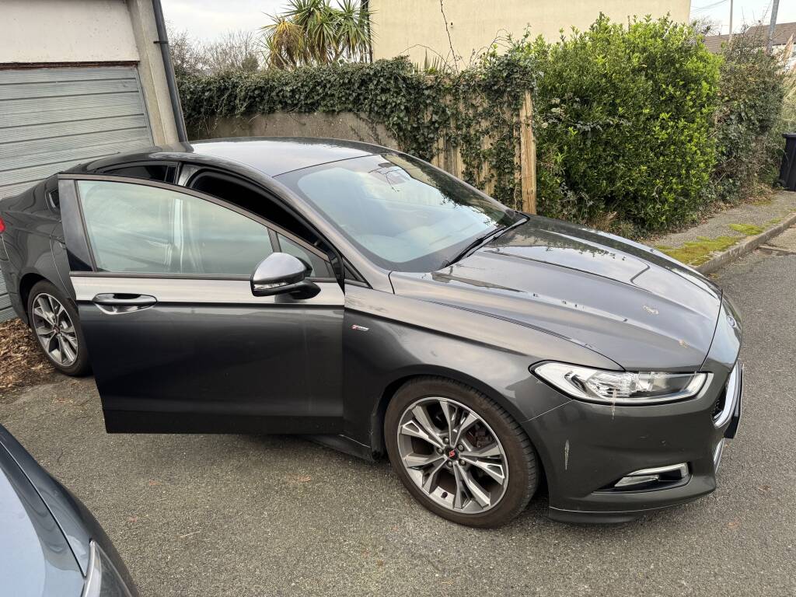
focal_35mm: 24
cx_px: 398
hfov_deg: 71.6
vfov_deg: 56.8
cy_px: 298
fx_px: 552
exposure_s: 1/185
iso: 64
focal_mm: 6.76
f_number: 1.78
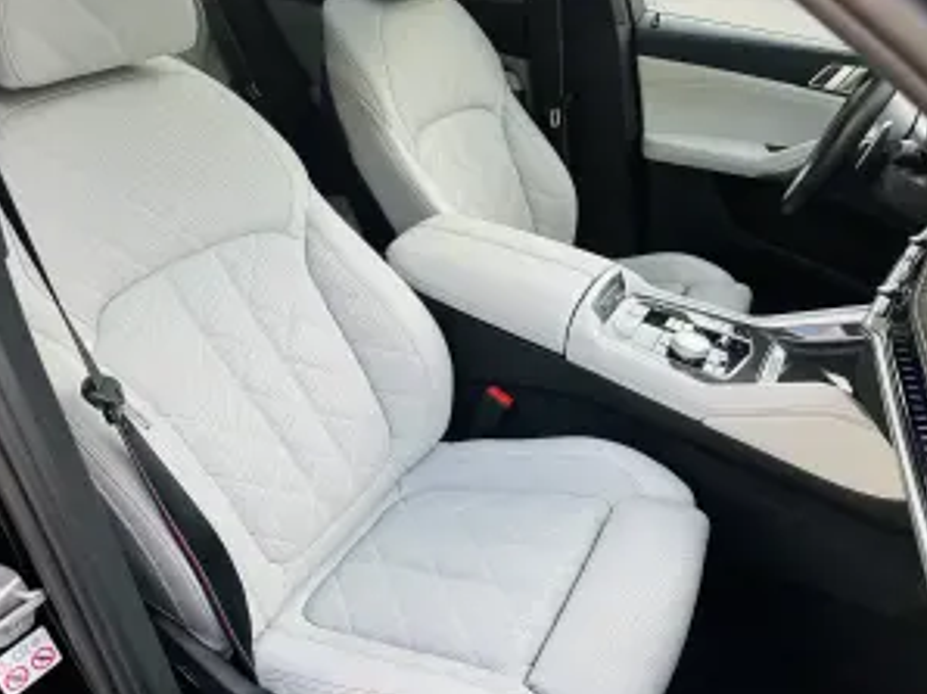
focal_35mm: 29
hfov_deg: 61.4
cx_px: 532
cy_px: 411
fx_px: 776
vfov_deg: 47.9
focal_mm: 6.86
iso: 80
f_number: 1.78
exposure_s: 1/267
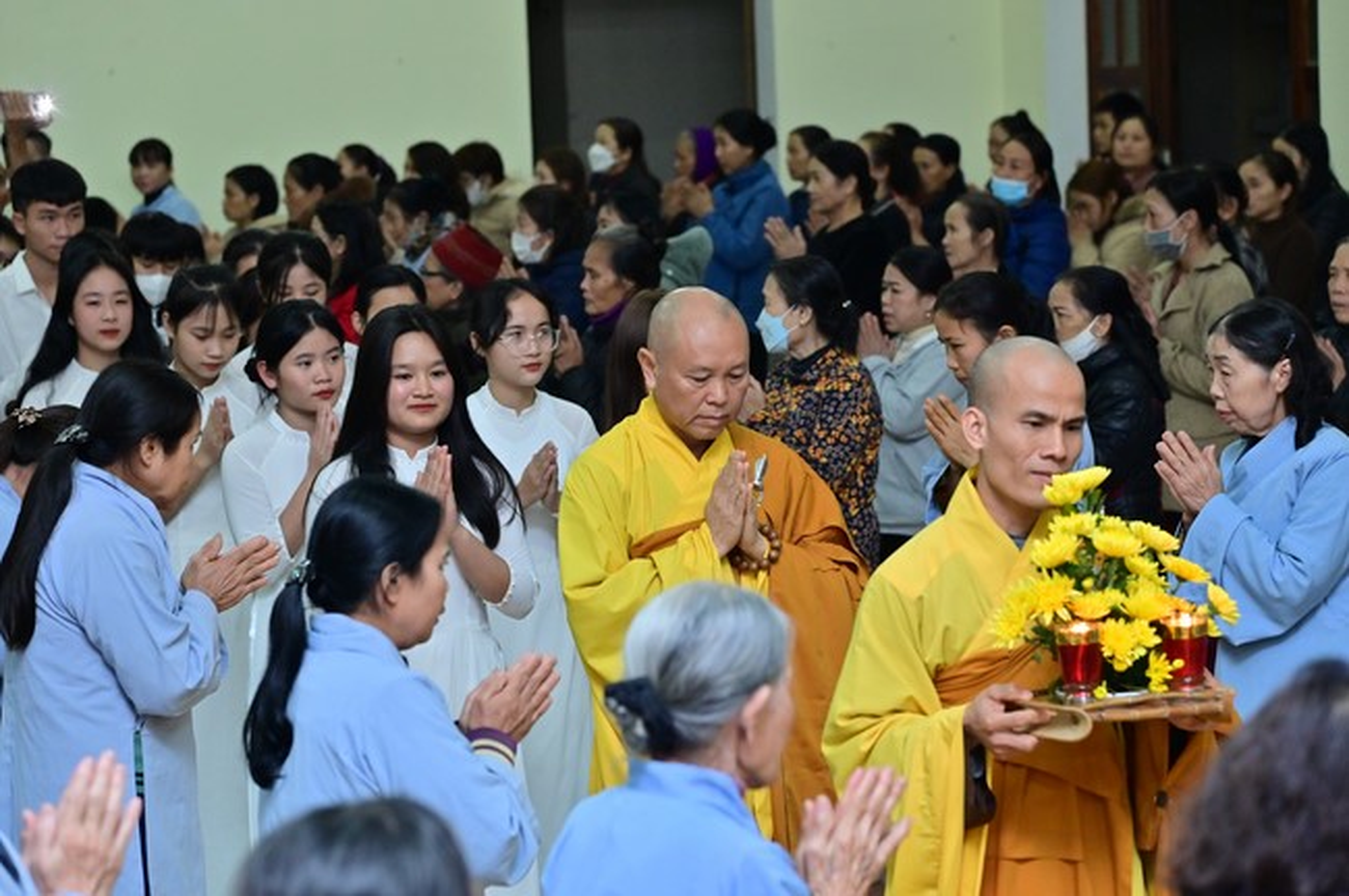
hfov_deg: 18.3
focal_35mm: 112
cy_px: 448
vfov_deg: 12.2
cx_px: 674
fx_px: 4193
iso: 3200
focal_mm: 112
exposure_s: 1/160
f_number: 5.6
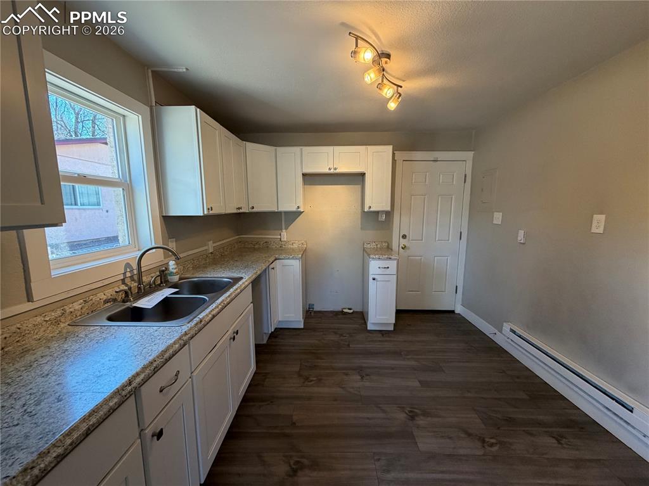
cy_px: 243
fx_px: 262
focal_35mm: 14
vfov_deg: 85.6
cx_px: 324
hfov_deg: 102.1
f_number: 2.2
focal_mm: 2.22
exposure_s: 1/120
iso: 250
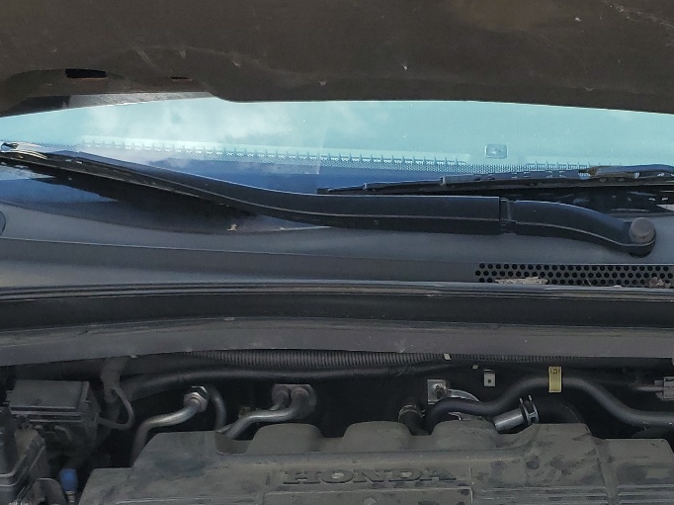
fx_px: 1187
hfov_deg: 30.9
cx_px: 536
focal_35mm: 61
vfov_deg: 22.4
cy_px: 585
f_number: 1.5
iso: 50
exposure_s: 1/1429
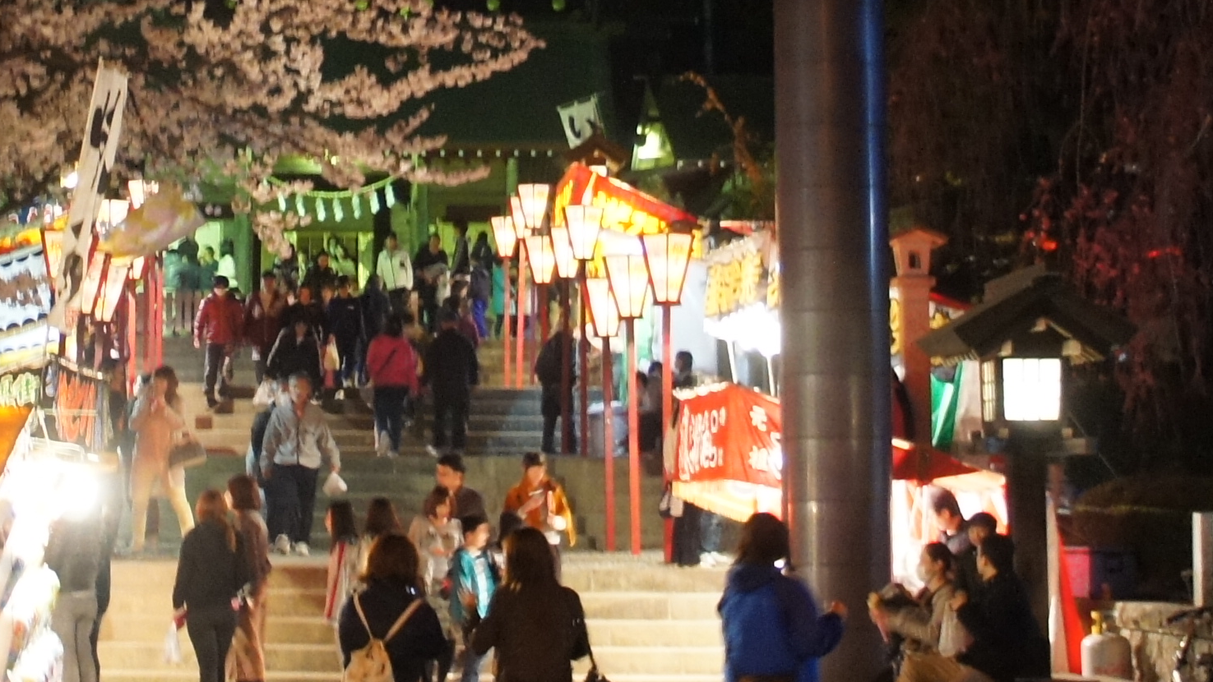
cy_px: 51
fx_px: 2831
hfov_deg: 23.9
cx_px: 261
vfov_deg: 13.6
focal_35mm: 88
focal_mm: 18
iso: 1600
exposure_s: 1/10
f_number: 3.5
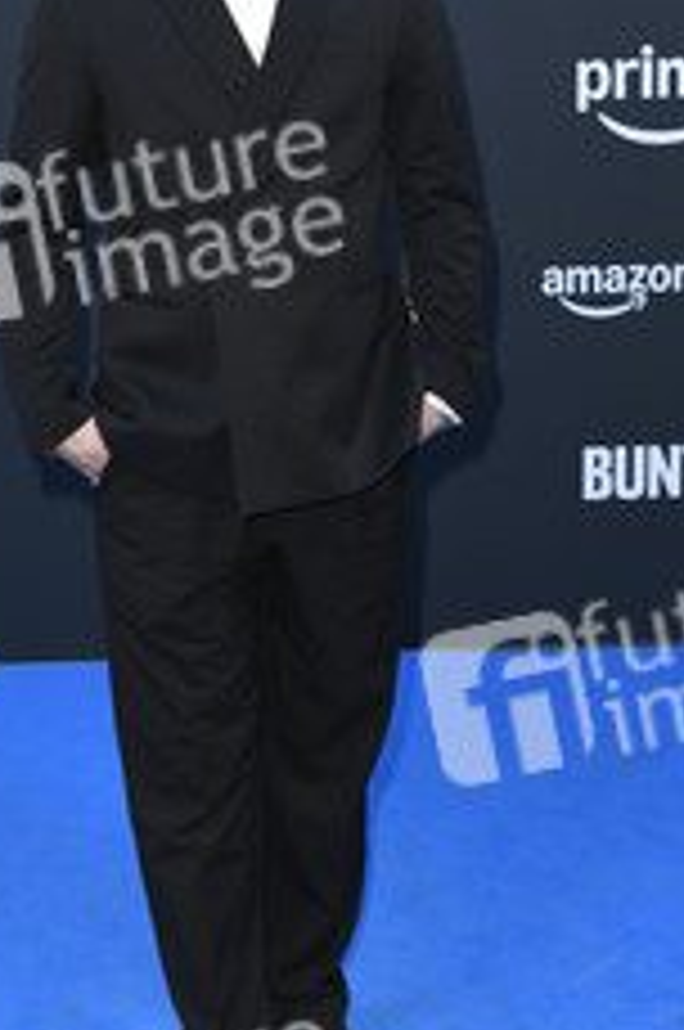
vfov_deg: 31.9
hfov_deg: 21.4
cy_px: 454
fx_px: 1801
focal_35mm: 63
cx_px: 243
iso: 400
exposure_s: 1/400
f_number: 4
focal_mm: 36
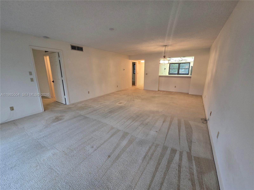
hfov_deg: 106.2
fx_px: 95
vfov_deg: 89.9
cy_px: 95
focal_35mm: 13
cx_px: 127
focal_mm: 2.2
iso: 160
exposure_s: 1/60
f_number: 2.2
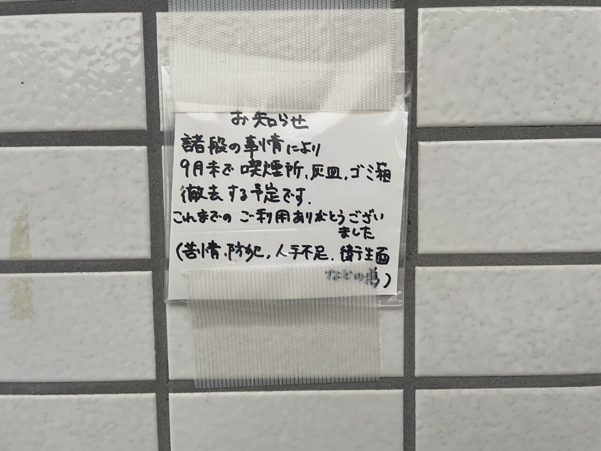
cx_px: 300
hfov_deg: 67.3
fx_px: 451
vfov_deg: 53.1
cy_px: 226
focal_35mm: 26
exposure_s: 1/50
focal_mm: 4.2
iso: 80
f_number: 1.6
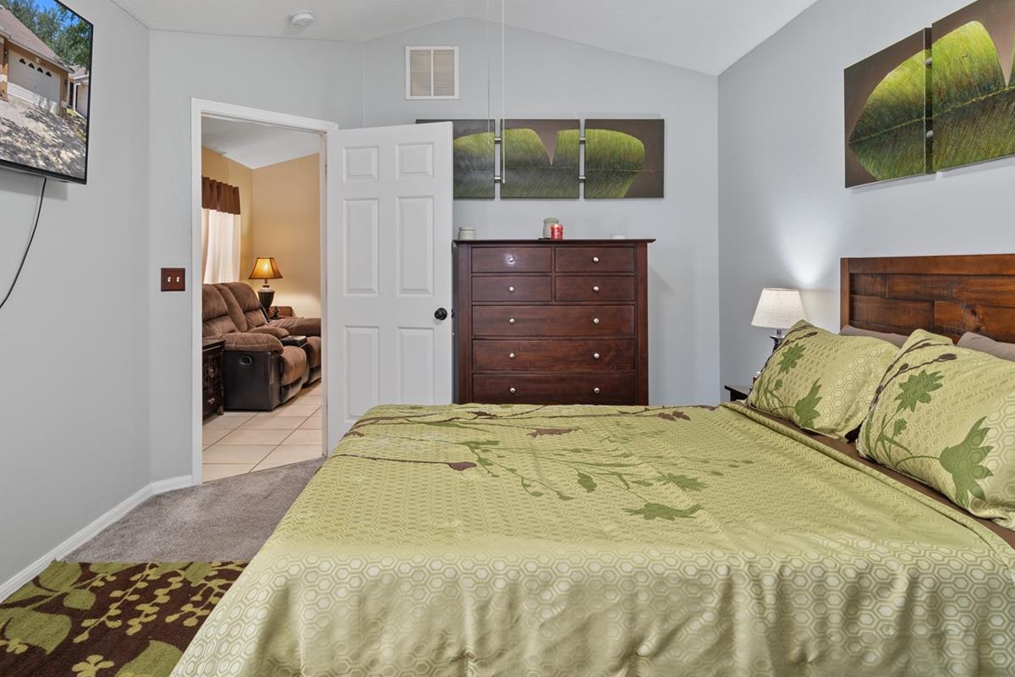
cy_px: 275
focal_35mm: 24
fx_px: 677
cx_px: 460
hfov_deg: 73.6
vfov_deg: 52.8
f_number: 9
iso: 320
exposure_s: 3.2
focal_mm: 18
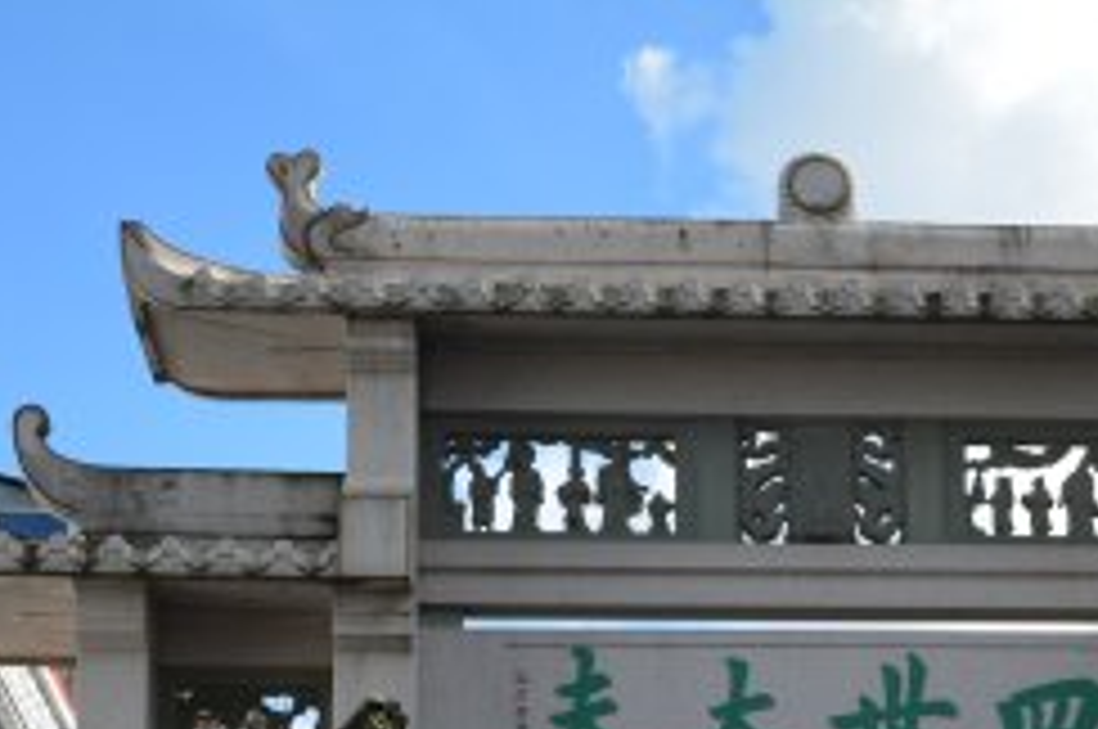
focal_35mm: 119
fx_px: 3625
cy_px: 1030
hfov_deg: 17.0
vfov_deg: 11.1
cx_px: 954
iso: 140
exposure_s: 1/125
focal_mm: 28
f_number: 11
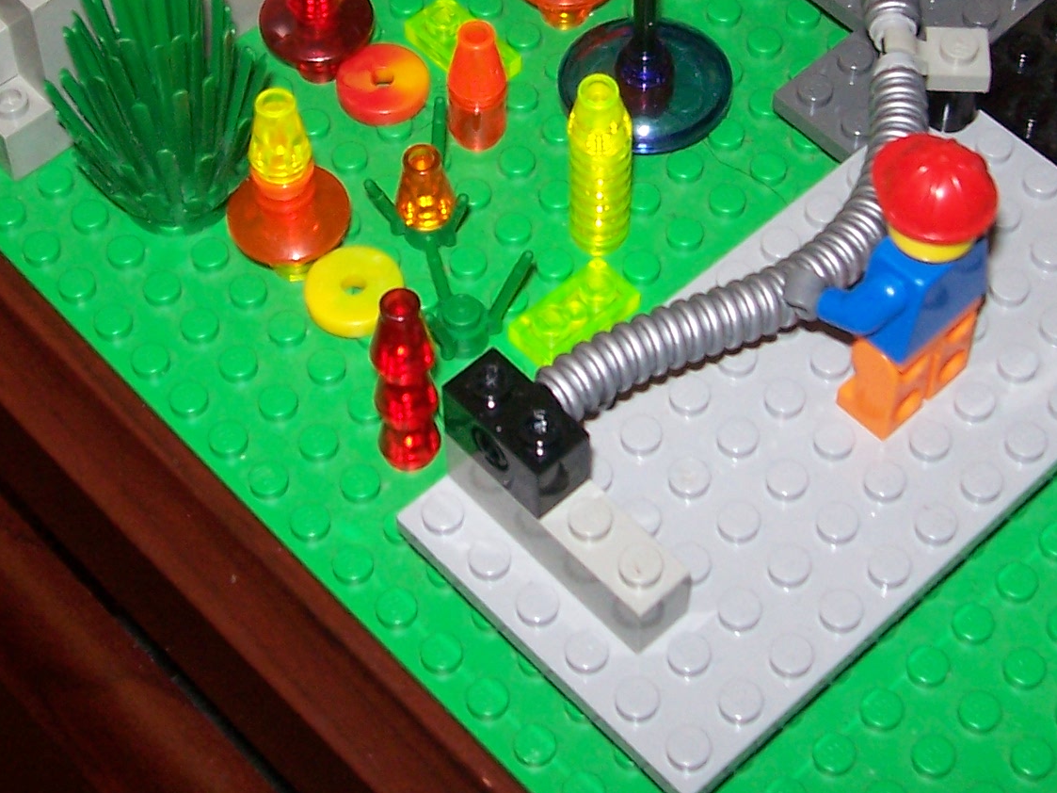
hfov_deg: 25.0
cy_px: 58
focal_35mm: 78
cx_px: 473
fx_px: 2381
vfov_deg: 18.5
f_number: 2.7
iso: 125
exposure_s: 1/60
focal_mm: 5.6
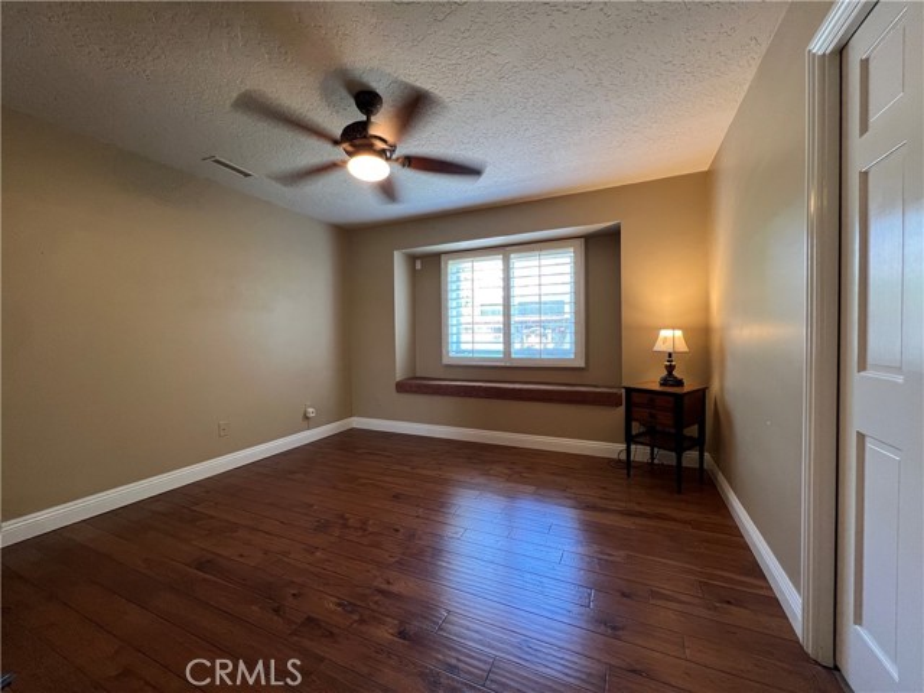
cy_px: 346
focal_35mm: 13
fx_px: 347
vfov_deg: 89.9
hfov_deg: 106.2
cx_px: 462
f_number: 1.8
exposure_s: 1/60
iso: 250
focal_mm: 1.57
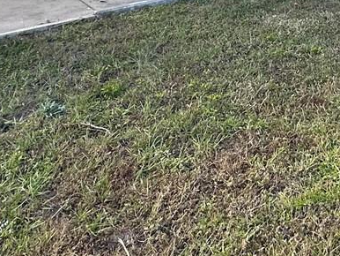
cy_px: -180
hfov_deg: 30.0
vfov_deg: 19.9
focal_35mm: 58
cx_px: 368
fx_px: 570
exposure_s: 1/254
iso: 40
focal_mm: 2.22
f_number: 2.2
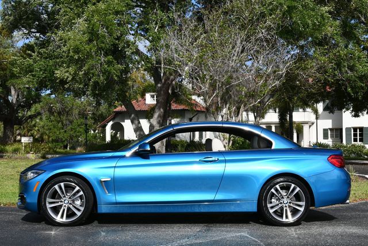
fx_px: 532
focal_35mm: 52
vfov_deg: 26.0
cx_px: 184
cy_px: 123
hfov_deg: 38.2
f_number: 9
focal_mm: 26
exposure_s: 1/320
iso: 100
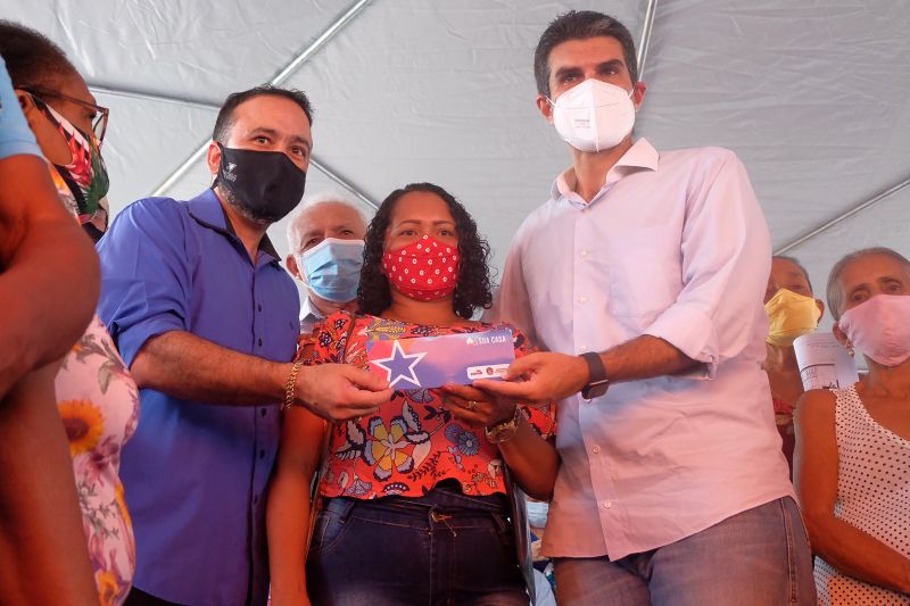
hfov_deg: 50.7
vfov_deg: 35.0
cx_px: 455
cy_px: 303
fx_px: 960
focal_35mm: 38
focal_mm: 25.6
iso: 3200
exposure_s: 1/500
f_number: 5
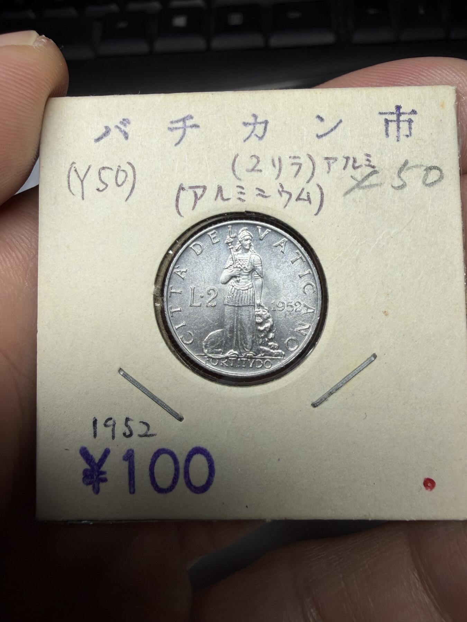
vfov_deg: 67.3
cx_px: 234
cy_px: 311
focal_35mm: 26
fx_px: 468
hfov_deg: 53.1
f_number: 2.2
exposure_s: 1/192
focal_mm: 2.22
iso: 40
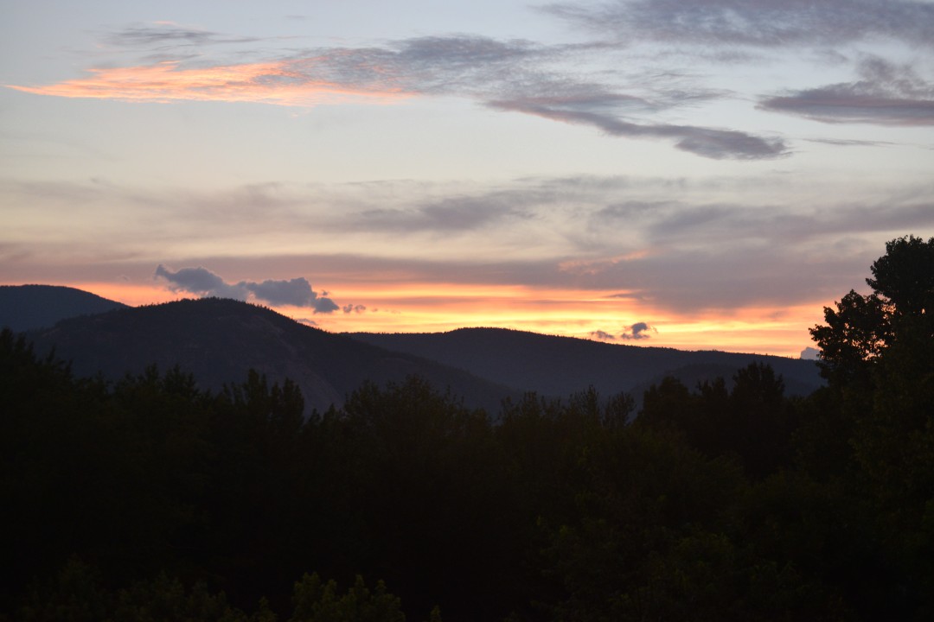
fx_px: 2140
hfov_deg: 24.6
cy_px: 311
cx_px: 467
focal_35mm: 82
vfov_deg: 16.6
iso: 800
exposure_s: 1/320
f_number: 4
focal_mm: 55
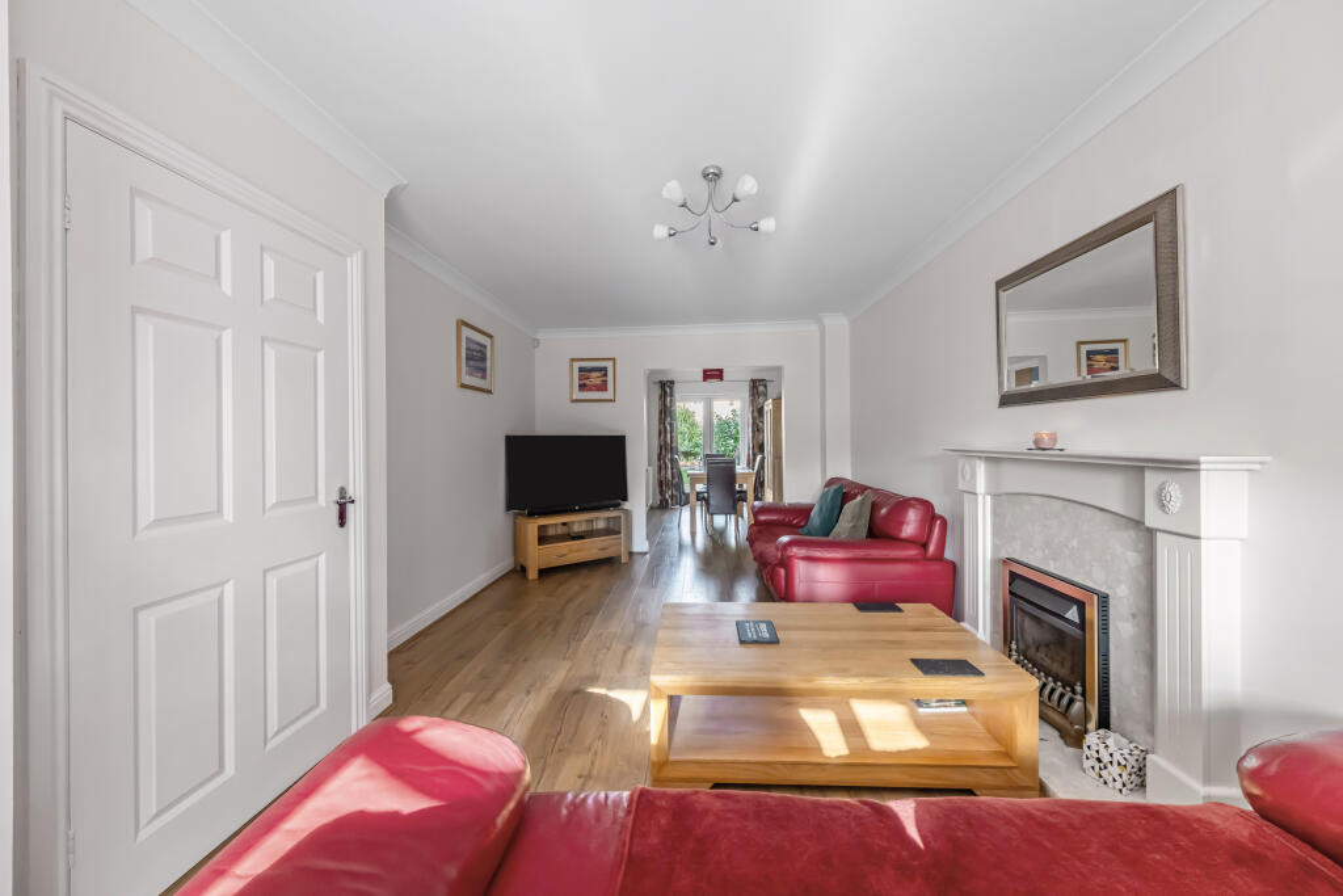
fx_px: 448
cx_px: 672
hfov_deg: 112.6
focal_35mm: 12
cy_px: 448
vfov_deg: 90.0
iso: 320
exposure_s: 1/30
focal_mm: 8
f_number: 8
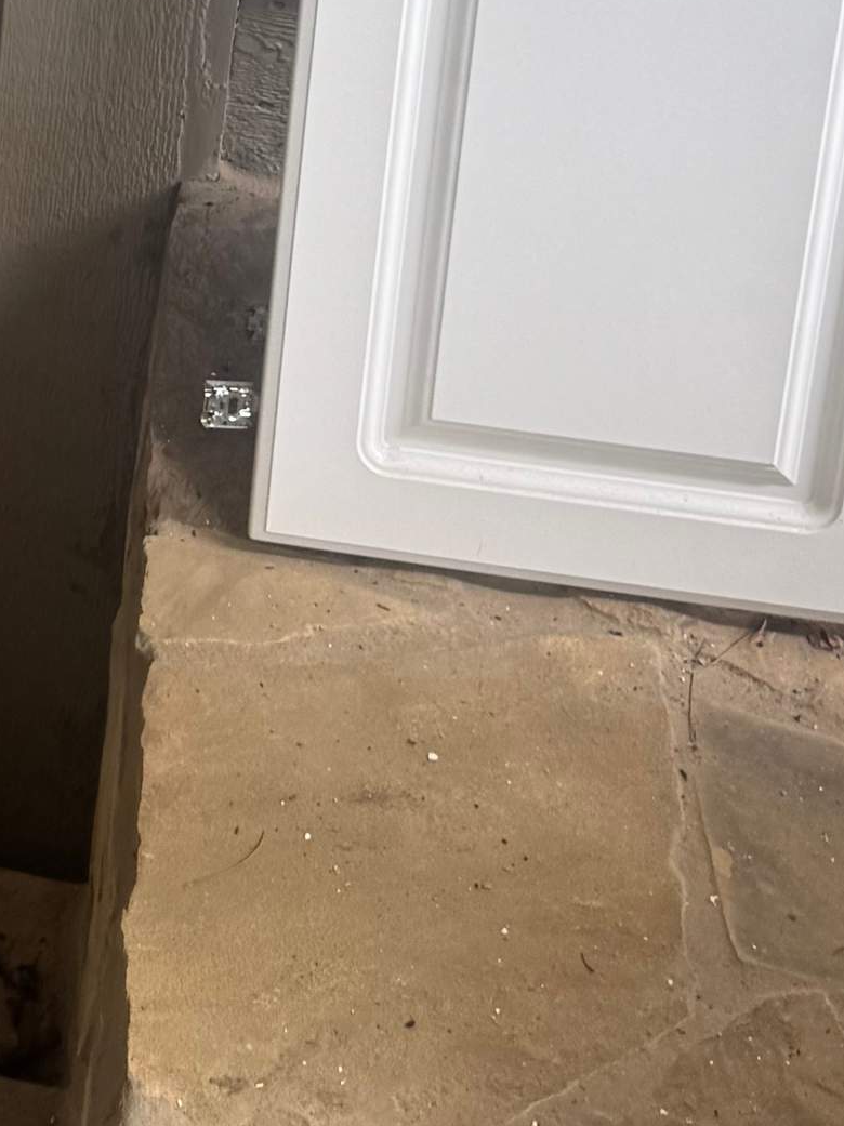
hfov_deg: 14.7
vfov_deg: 19.8
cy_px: -240
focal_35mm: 93
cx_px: -430
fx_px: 3025
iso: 64
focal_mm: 6.76
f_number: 1.78
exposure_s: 1/121
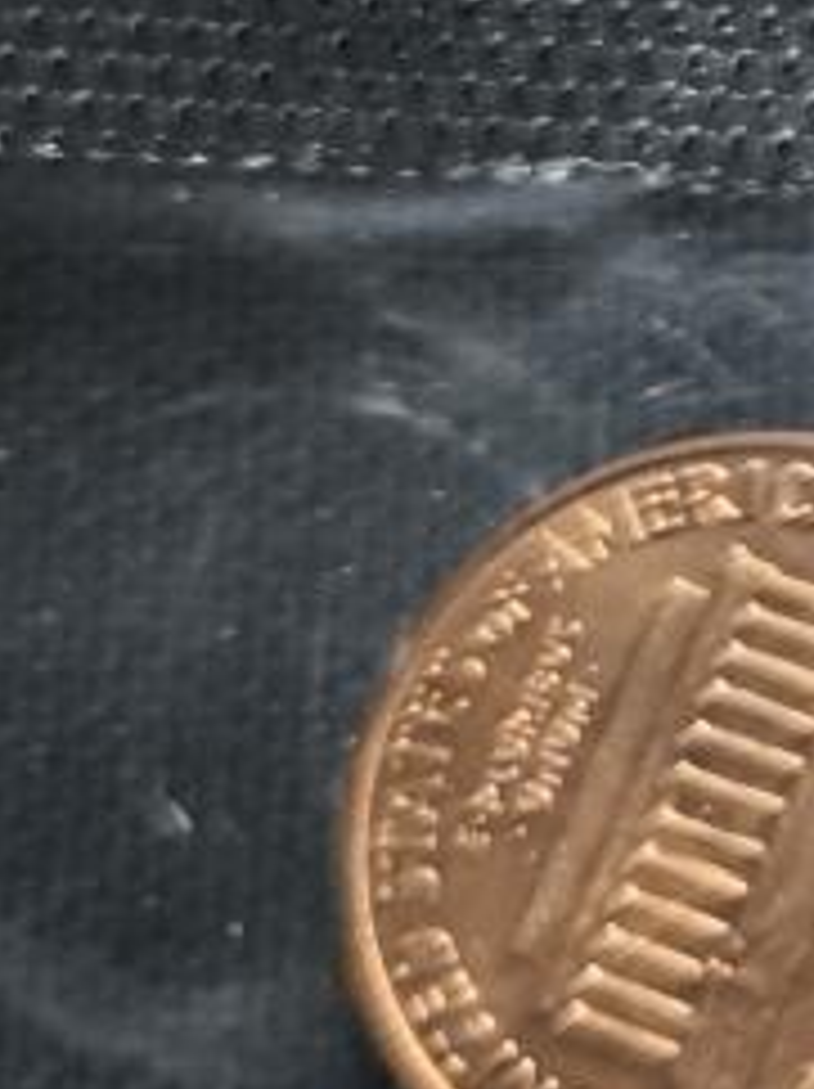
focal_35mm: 139
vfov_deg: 13.9
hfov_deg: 9.1
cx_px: 2240
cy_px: -135
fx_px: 4366
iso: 80
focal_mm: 5.84
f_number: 1.6
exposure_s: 1/100
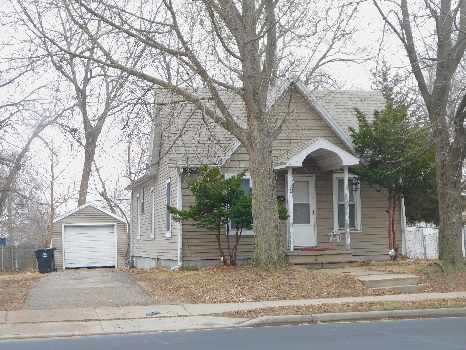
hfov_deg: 32.7
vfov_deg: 24.8
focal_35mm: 59
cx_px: 233
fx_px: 794
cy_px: 175
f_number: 4
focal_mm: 10.4
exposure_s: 1/80
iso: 125
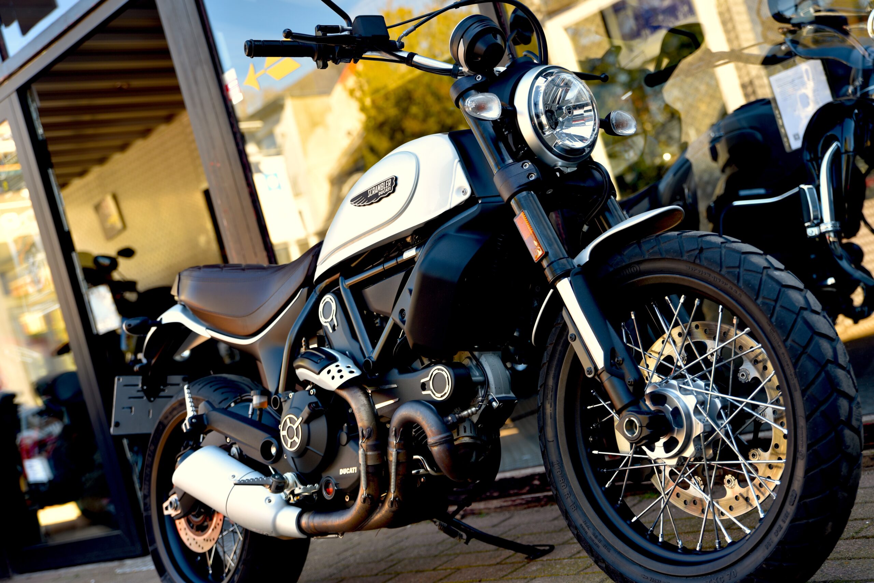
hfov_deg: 38.2
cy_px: 292
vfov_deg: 26.0
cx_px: 437
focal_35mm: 52
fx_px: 1263
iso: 100
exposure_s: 1/60
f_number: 3.2
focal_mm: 52
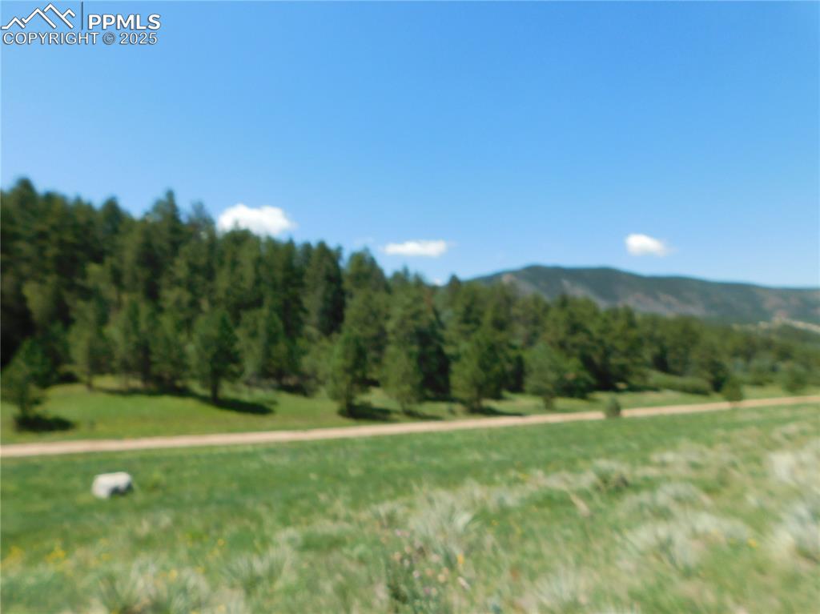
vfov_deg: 58.8
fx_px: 545
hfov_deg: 74.0
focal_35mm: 23
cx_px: 410
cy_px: 307
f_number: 3
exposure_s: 1/1250
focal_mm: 4
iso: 125
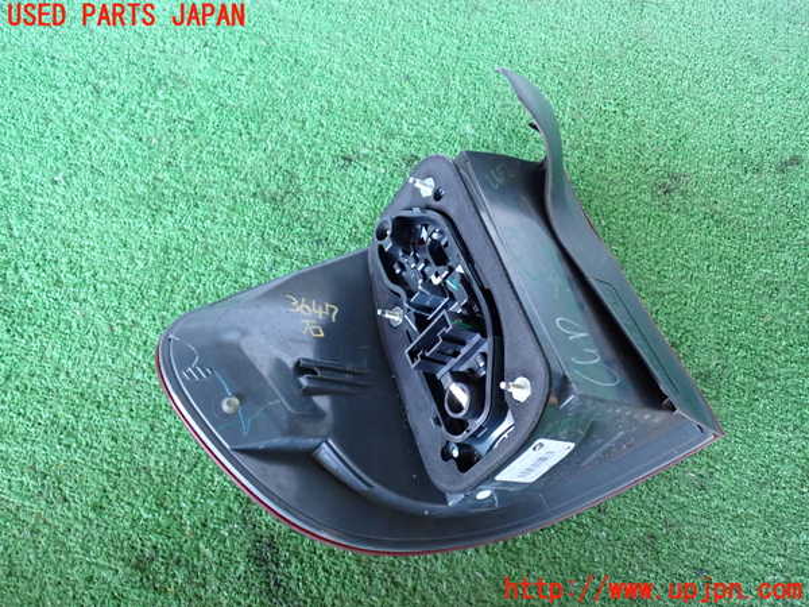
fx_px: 701
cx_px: 404
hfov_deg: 60.0
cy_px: 304
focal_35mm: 30
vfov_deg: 46.8
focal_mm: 5.4
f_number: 2.3
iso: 400
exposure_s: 1/30
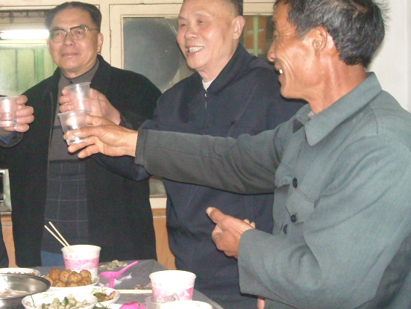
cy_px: 151
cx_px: 75
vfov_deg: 22.6
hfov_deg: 29.1
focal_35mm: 65
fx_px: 772
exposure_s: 1/60
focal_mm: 5.7
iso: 436
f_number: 2.8
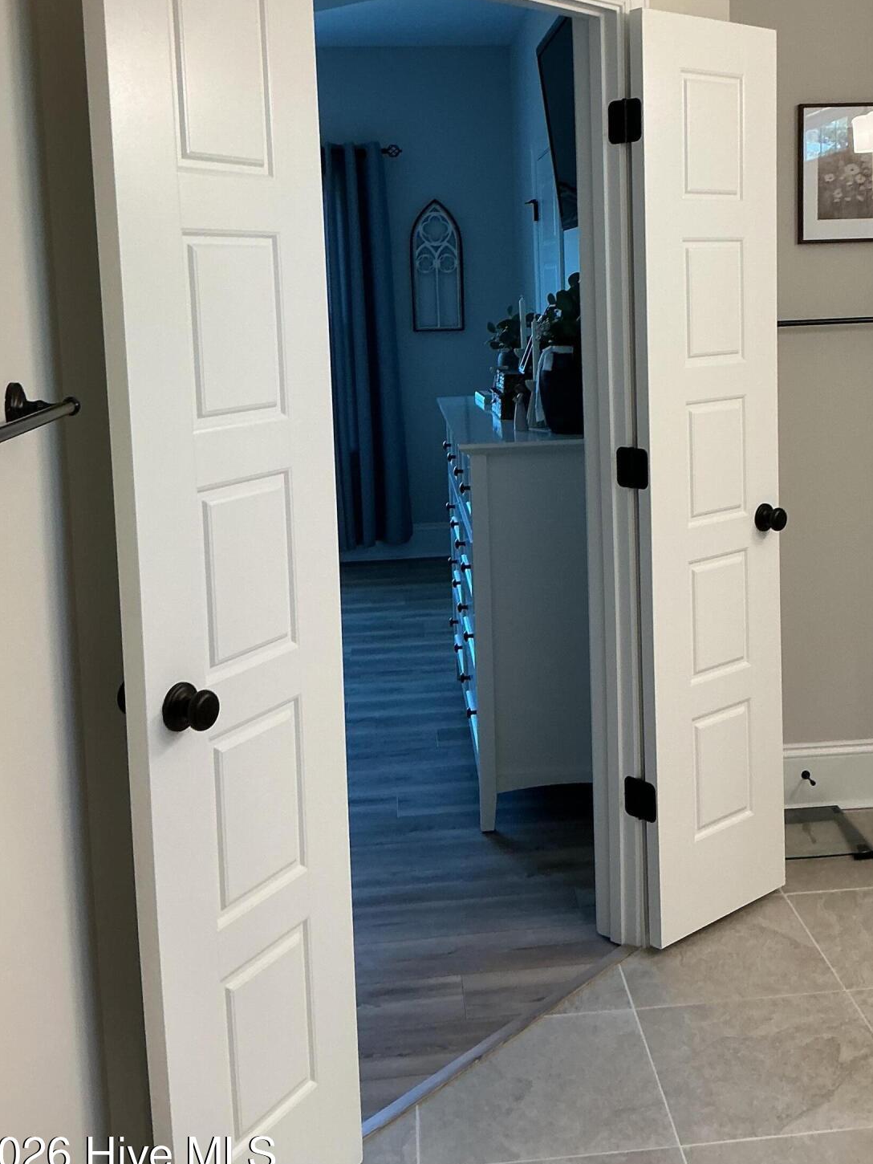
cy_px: 425
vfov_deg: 46.3
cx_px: 536
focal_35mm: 40
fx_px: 1345
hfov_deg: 35.8
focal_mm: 3
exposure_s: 1/60
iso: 64
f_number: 1.8
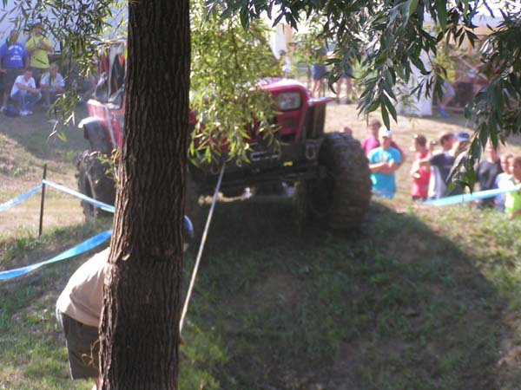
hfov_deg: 13.8
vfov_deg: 10.4
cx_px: 260
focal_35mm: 143
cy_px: 195
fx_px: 2152
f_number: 3.5
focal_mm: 21.9
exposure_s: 1/250
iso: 50
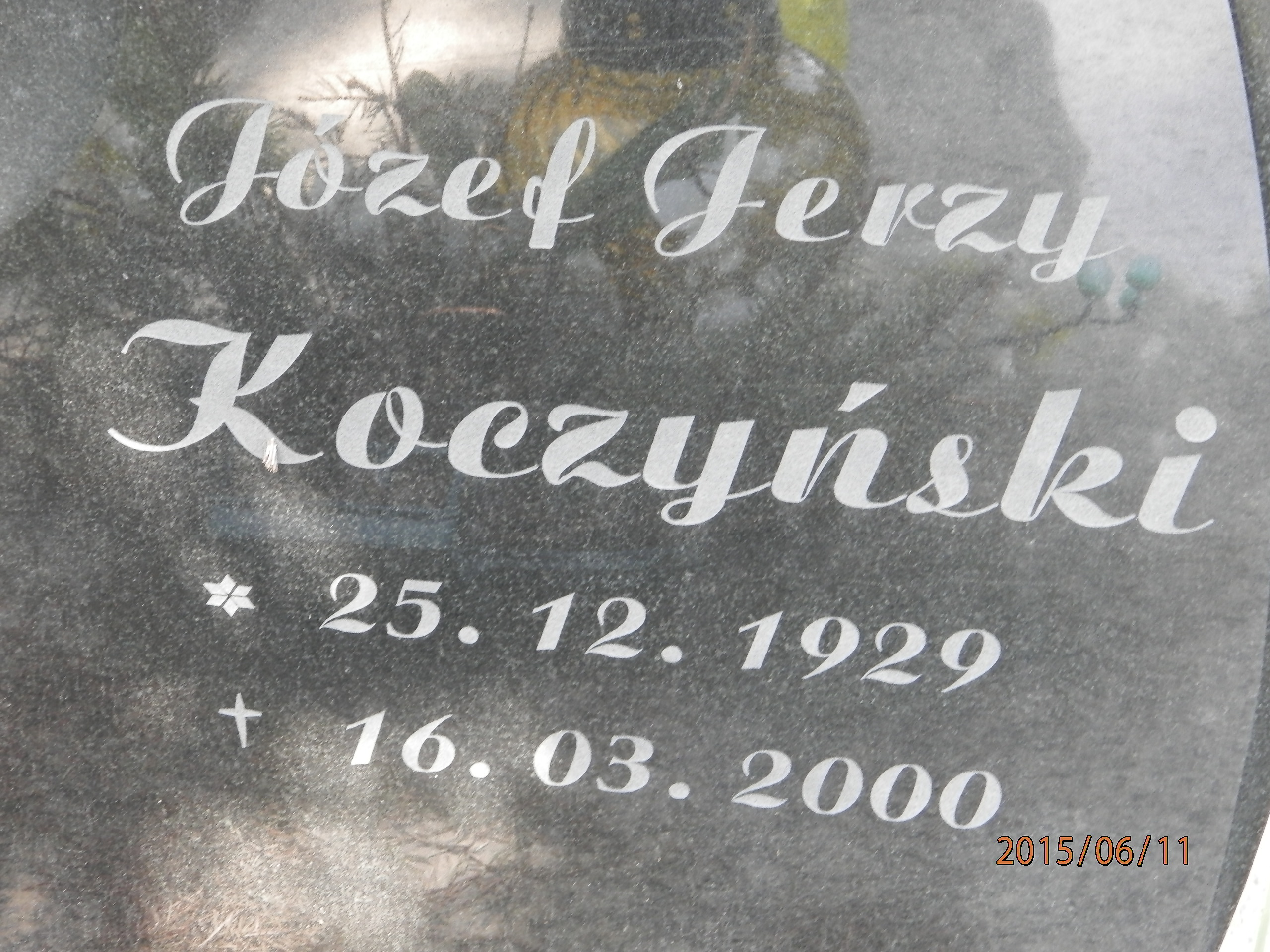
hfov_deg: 18.5
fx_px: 3889
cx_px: 635
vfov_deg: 14.0
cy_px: 476
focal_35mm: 106
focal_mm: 19
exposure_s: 1/20
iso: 200
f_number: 4.5
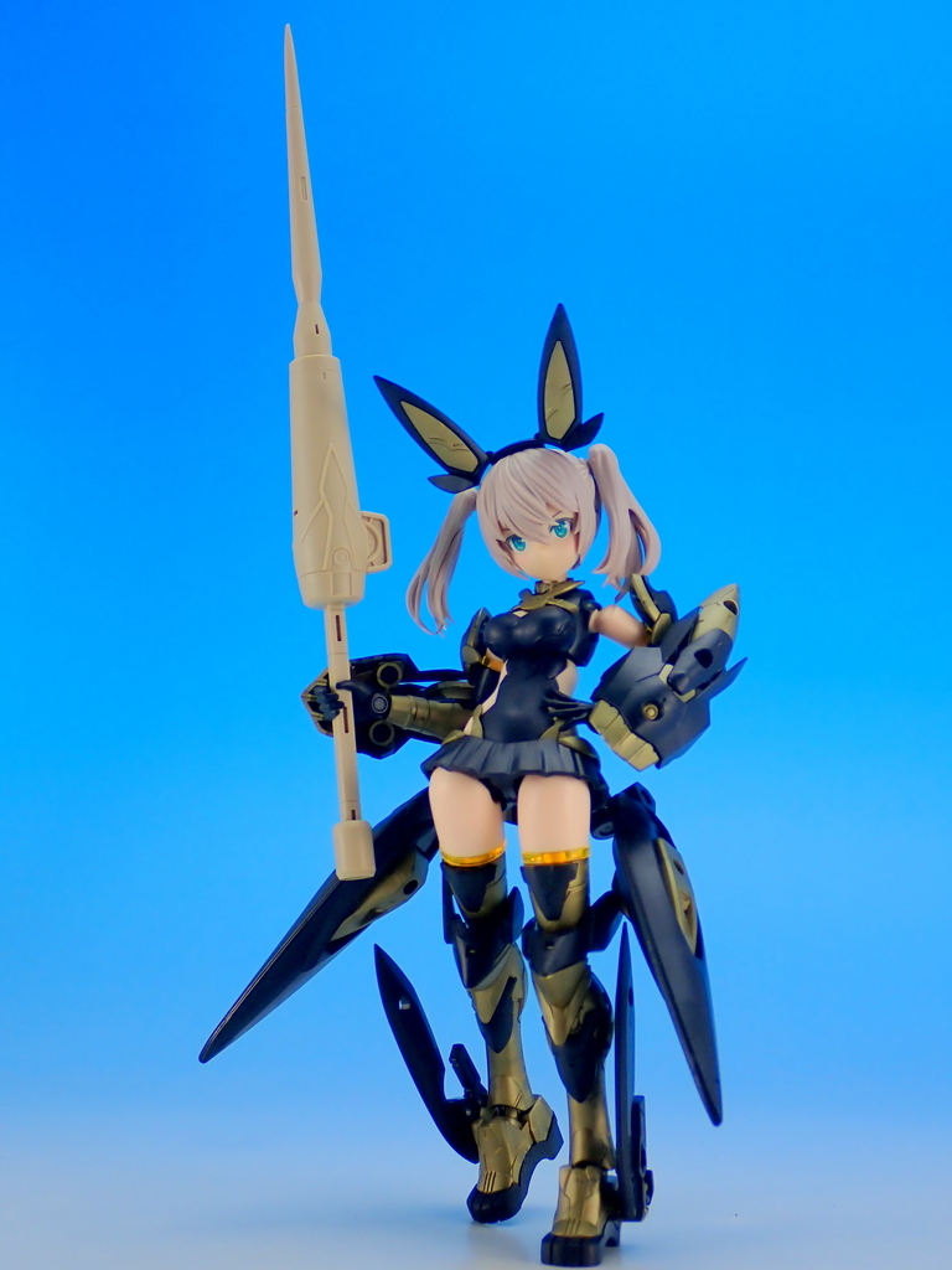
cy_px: 635
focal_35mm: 54
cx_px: 476
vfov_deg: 35.5
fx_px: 1980
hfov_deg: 27.0
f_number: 3.3
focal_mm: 9.65
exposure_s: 1/30
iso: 100
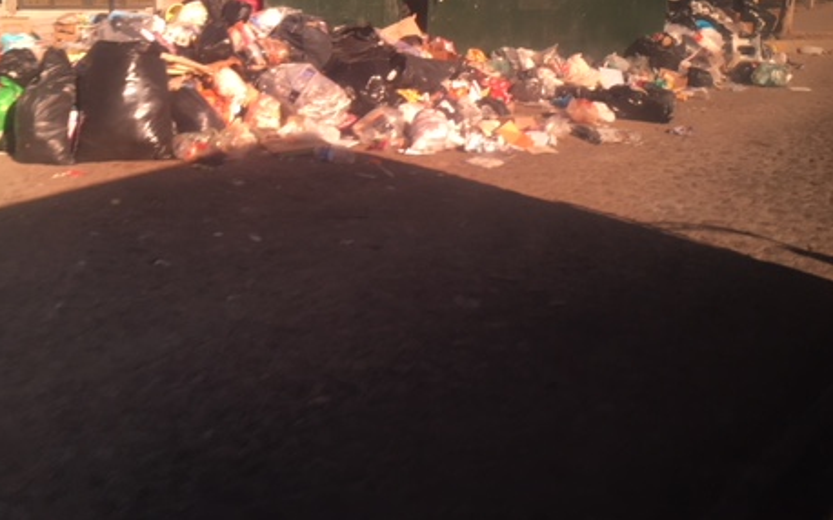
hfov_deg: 45.6
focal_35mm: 43
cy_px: 105
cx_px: 282
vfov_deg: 29.2
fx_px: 976
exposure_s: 1/120
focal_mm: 4.15
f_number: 2.2
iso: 32
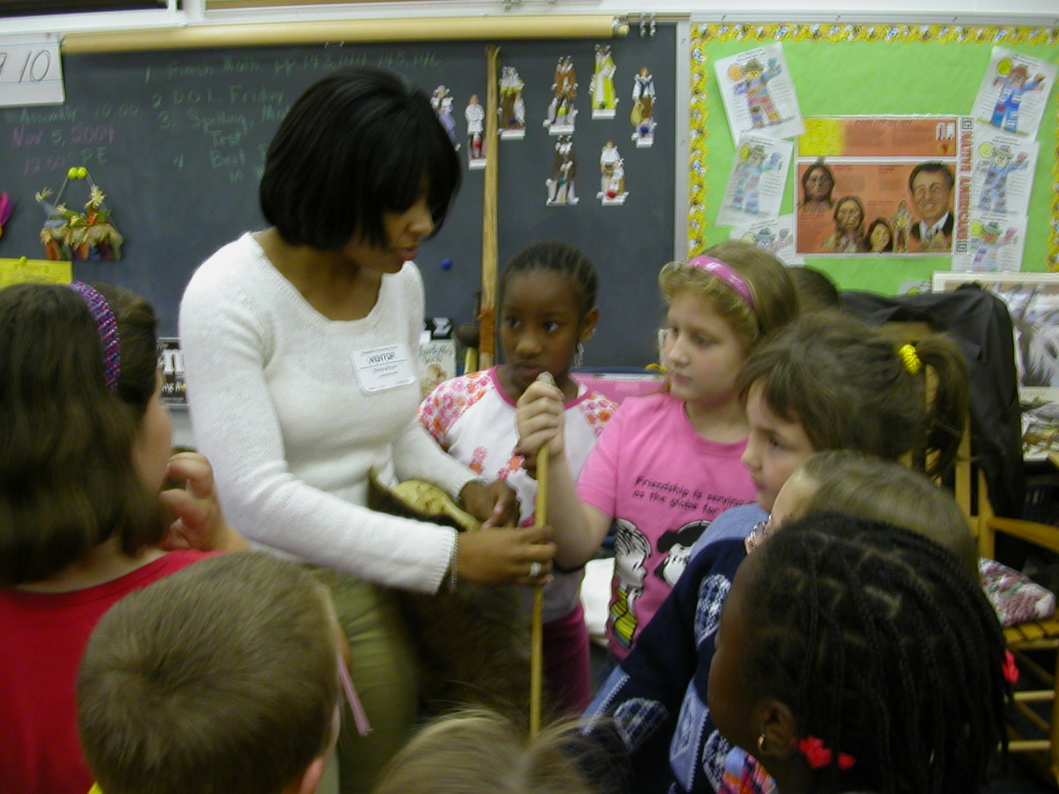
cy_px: 397
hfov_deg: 50.1
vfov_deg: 38.7
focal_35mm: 37
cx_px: 530
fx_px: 1132
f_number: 2.7
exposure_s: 1/12.1
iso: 100
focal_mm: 5.6
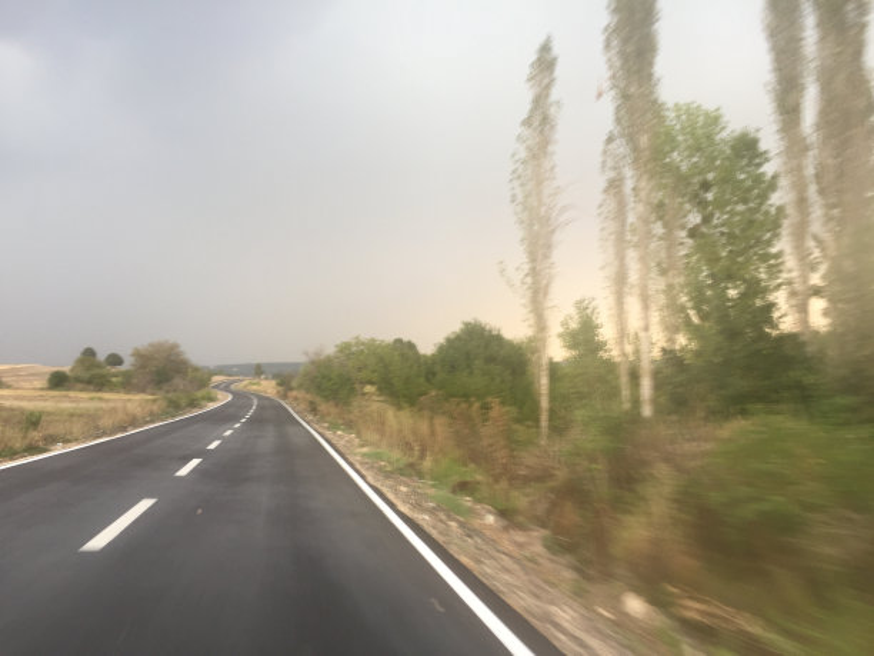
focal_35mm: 29
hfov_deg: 61.7
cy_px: 328
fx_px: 732
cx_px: 437
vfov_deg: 48.2
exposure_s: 1/50
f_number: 2.2
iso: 40
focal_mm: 4.15
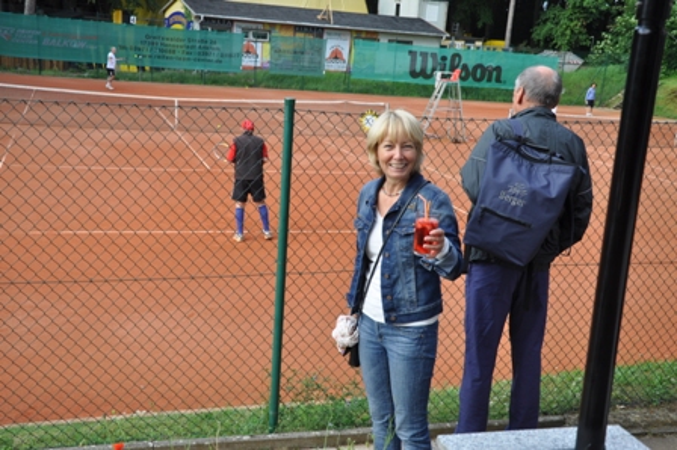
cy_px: 225
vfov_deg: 29.8
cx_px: 338
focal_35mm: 45
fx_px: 846
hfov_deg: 43.6
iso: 200
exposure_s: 1/160
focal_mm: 30
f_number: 6.3
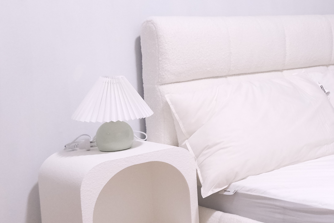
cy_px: 74
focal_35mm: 66
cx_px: 371
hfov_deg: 27.8
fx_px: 612
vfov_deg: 20.5
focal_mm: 15
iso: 2500
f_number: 3.5
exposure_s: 1/100
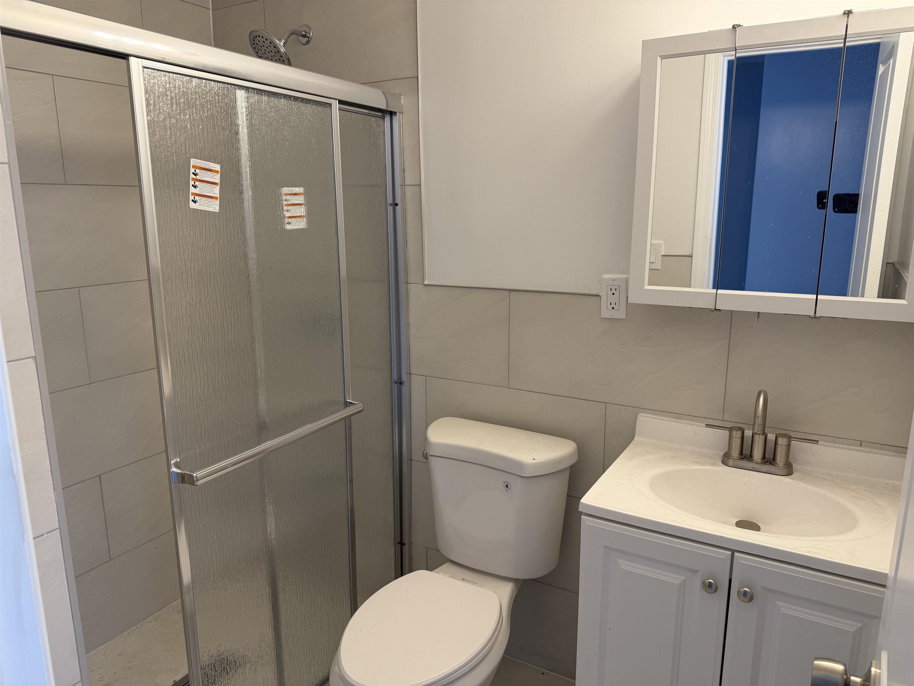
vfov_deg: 56.8
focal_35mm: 24
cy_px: 343
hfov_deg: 71.6
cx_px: 457
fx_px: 634
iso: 100
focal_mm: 6.76
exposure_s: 1/120
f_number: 1.78
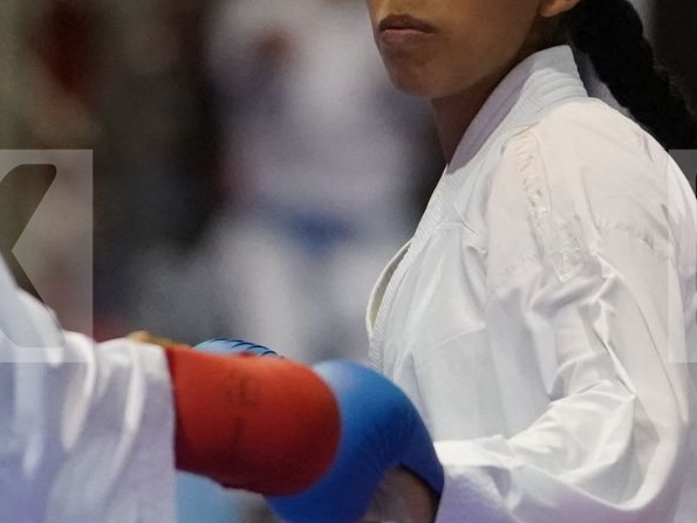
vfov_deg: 1.7
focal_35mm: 872
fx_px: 17569
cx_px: 381
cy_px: 256
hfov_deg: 2.3
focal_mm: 200
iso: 6400
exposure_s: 1/640
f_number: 2.8
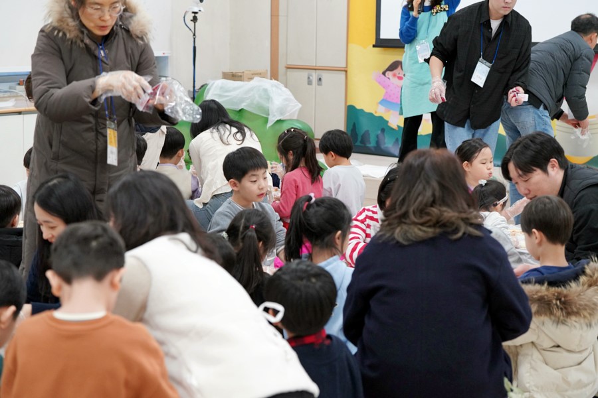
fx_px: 1163
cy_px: 199
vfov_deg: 19.5
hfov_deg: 28.8
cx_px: 299
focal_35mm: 70
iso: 2500
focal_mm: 70
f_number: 4
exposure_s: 1/160
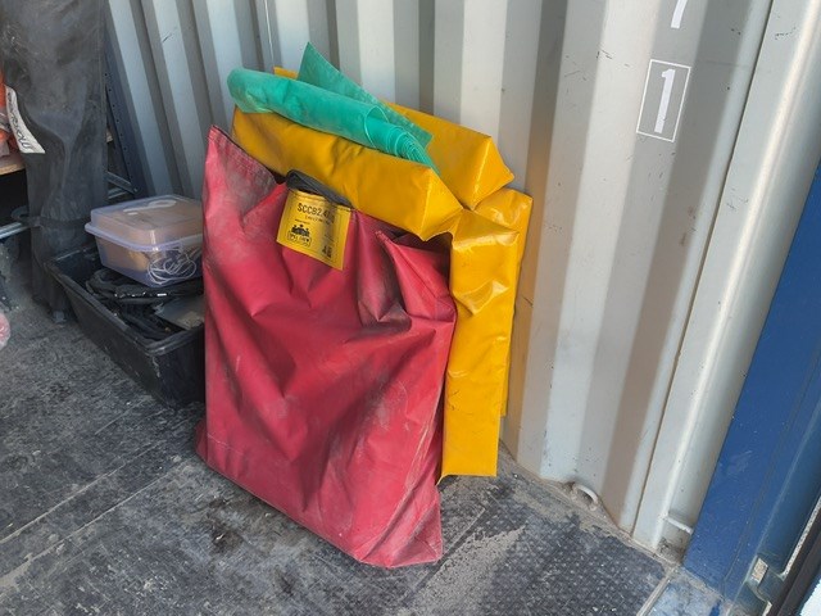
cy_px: 308
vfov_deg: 48.2
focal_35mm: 29
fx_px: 688
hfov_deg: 61.7
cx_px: 410
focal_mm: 3
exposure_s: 1/120
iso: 40
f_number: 1.8
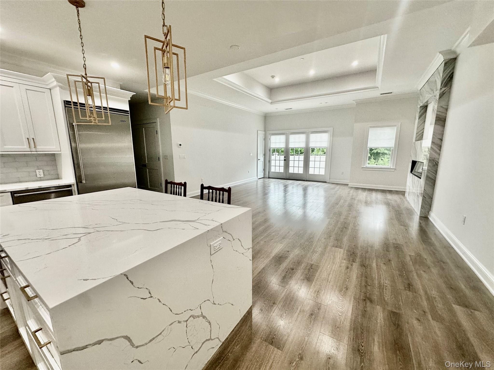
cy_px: 185
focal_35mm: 14
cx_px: 247
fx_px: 200
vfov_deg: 85.7
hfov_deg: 102.1
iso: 125
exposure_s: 1/120
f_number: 2.2
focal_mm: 2.22
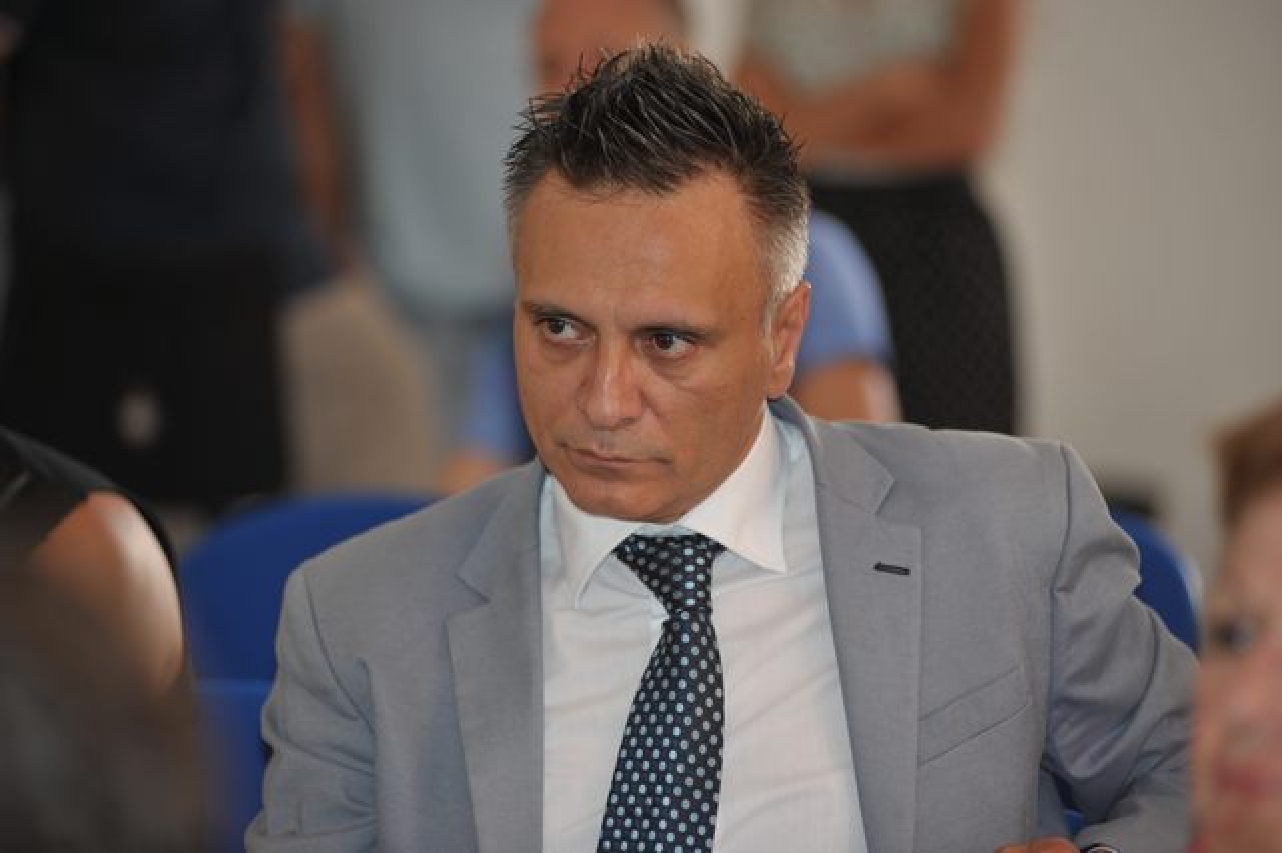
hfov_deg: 15.2
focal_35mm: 135
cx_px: 641
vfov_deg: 10.1
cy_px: 426
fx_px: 4805
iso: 400
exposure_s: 1/100
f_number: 2.8
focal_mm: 135
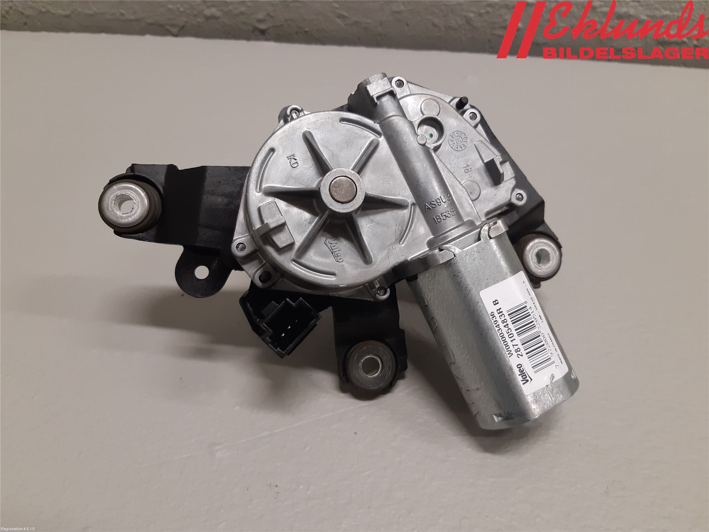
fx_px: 533
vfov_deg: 53.1
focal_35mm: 26
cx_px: 354
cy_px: 266
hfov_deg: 67.3
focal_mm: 3.93
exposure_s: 1/50
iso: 125
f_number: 1.7
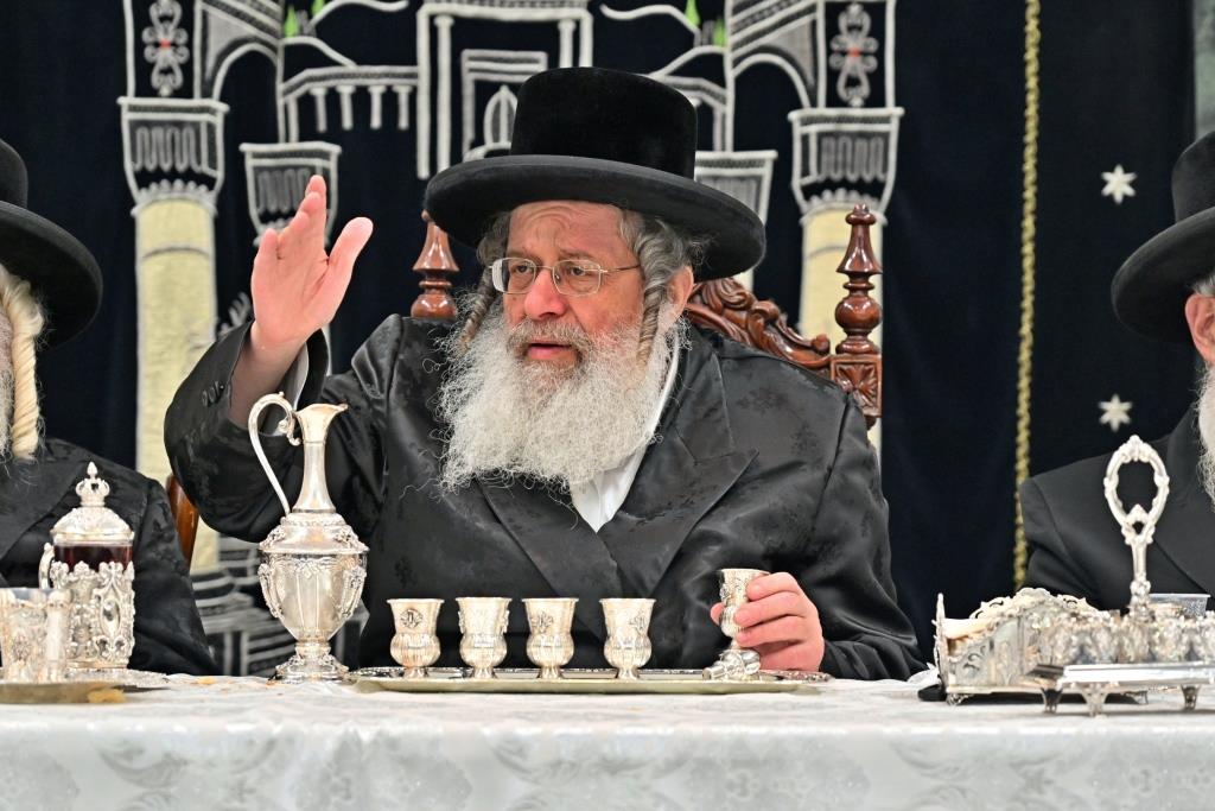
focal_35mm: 180
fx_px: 6075
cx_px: 608
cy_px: 406
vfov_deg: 7.6
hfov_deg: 11.4
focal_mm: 120
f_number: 4
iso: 800
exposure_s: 1/250
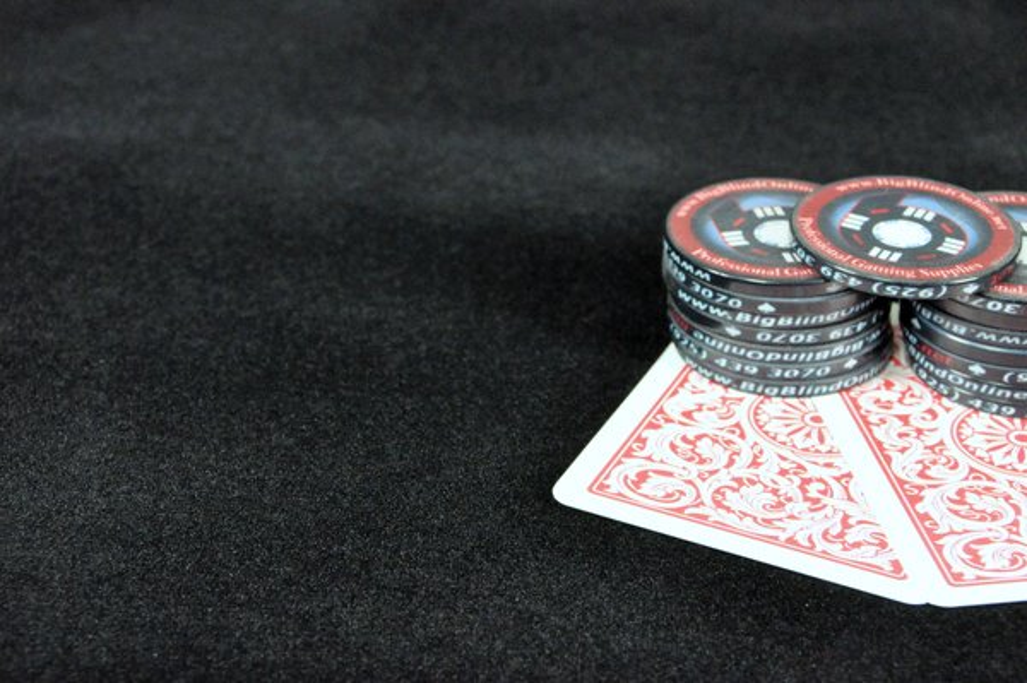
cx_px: 514
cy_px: 342
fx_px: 2394
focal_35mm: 84
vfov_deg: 16.2
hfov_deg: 24.2
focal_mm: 56
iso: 3200
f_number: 10
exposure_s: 1/30
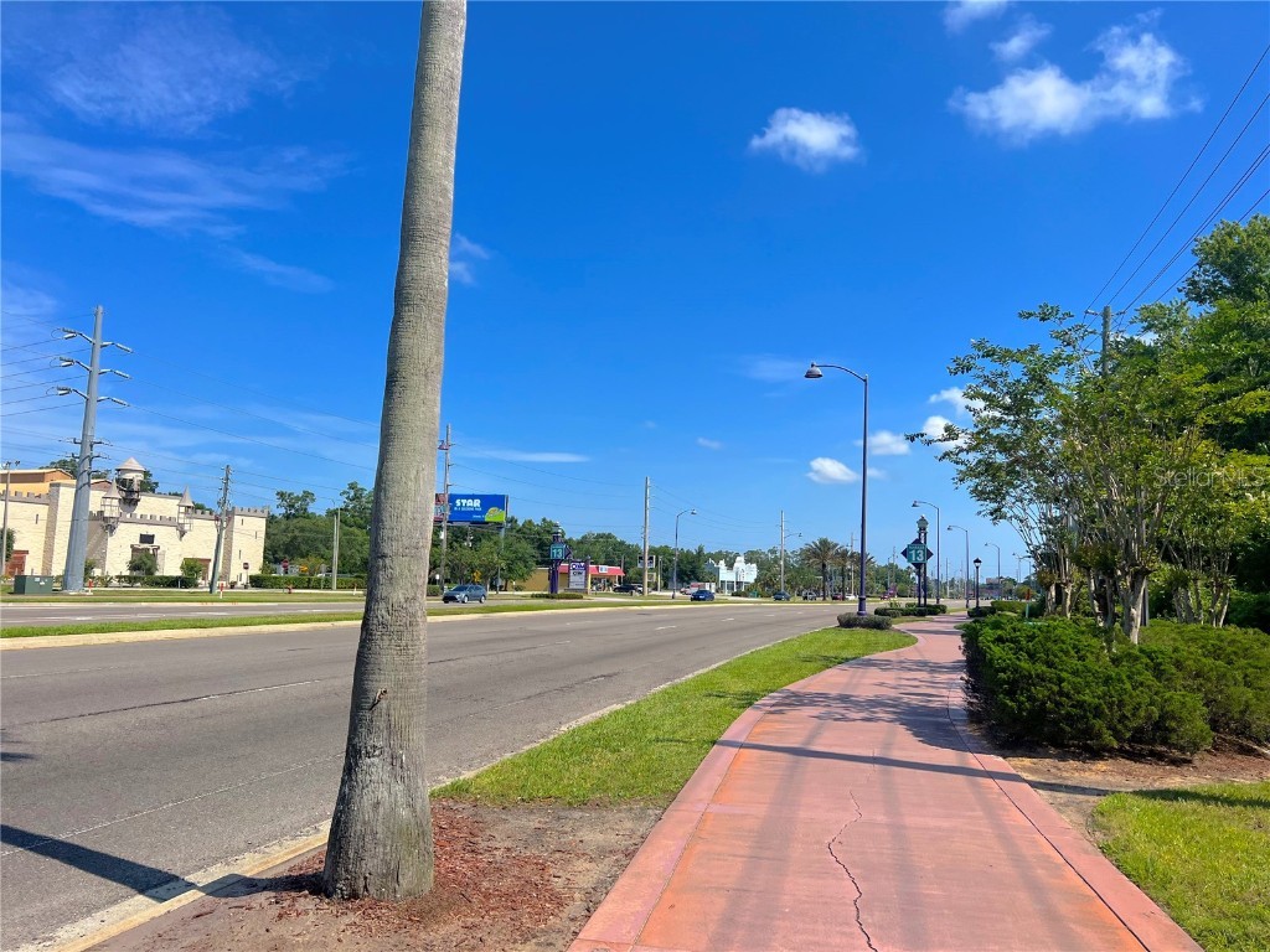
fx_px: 954
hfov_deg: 67.3
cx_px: 635
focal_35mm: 26
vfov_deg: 53.1
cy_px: 476
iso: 50
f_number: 1.5
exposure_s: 1/5882
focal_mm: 5.7
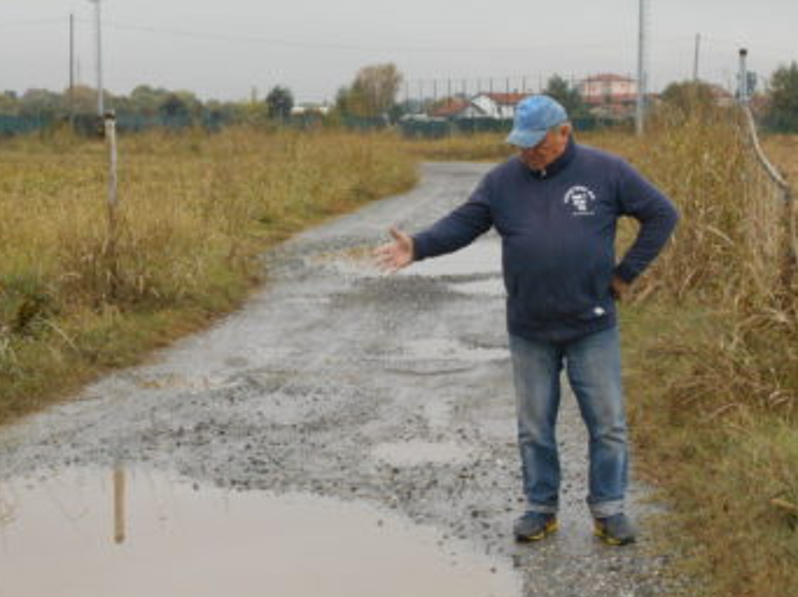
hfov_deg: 22.0
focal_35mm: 89
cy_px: 345
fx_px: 2050
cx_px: 415
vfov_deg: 16.6
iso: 280
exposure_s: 1/60
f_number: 5.8
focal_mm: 13.5
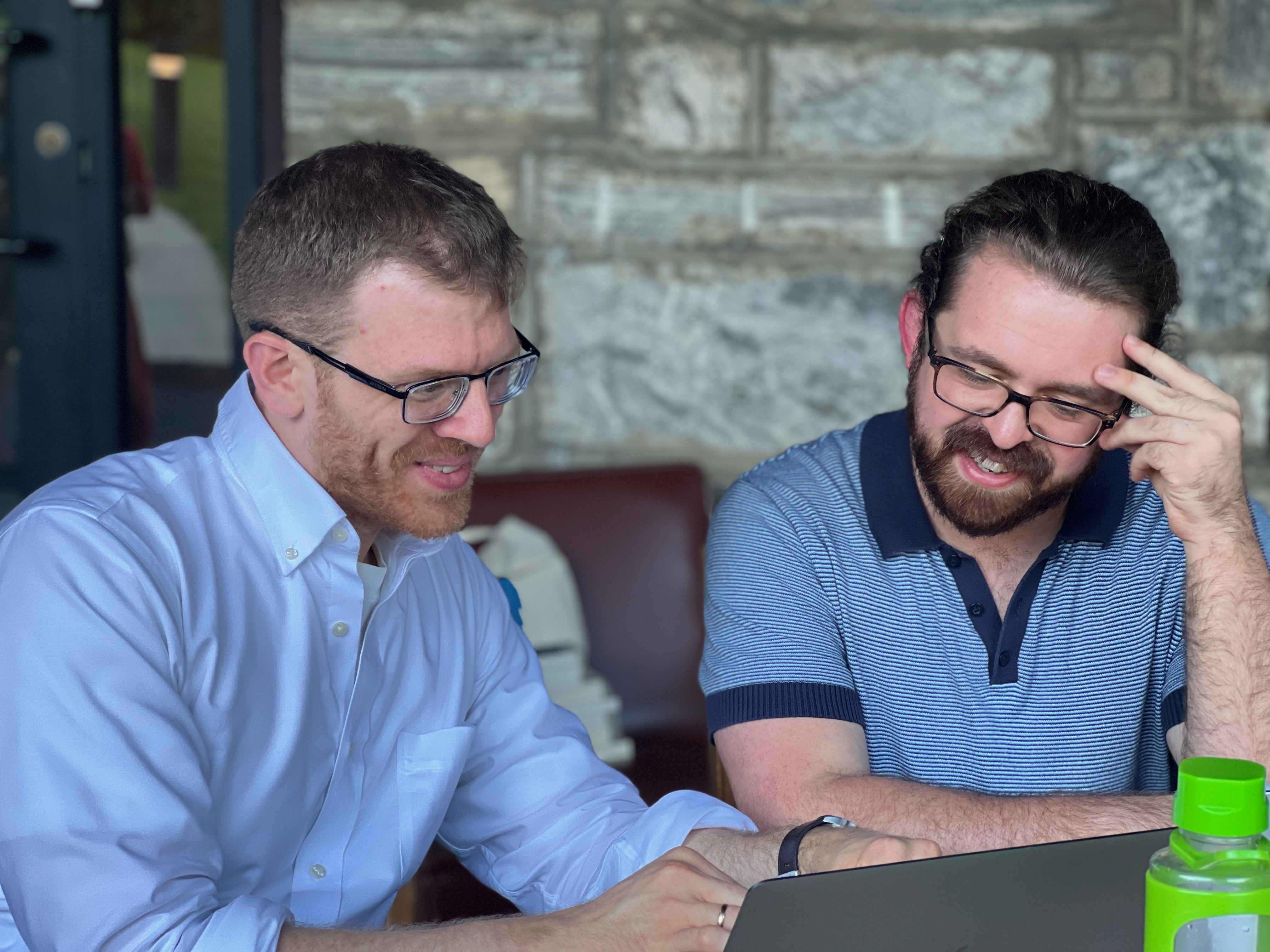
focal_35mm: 77
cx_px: 635
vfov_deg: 19.1
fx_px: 2825
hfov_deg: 25.3
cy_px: 476
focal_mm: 9
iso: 160
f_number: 2.8
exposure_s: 1/60
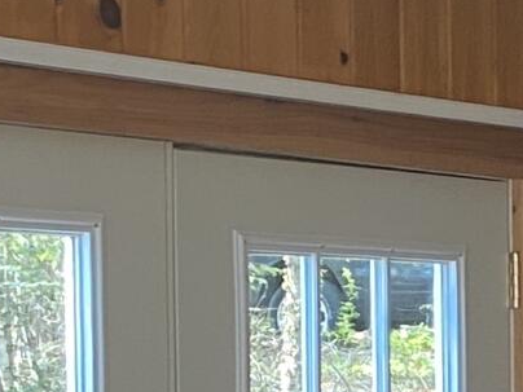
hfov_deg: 8.7
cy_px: 640
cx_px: 1515
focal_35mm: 193
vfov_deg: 7.5
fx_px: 2916
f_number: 1.8
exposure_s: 1/60
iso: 80
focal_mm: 4.25
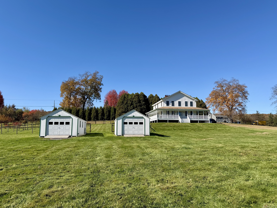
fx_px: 192
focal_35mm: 24
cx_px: 138
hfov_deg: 71.6
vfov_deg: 56.8
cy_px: 104
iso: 80
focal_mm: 6.76
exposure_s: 1/4405
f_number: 1.78
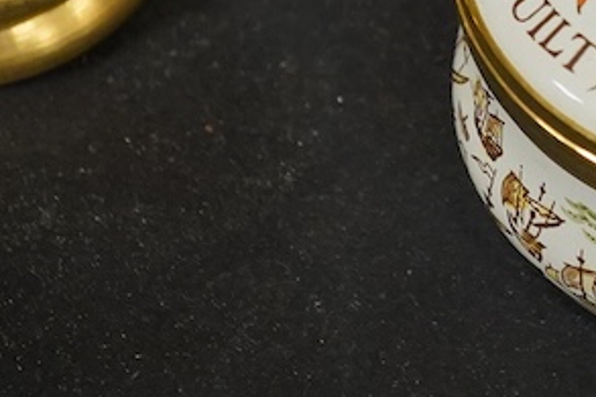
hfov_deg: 11.6
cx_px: 737
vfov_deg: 7.8
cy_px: -102
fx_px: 2862
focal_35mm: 173
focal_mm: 30
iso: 2500
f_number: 6.3
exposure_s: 1/100
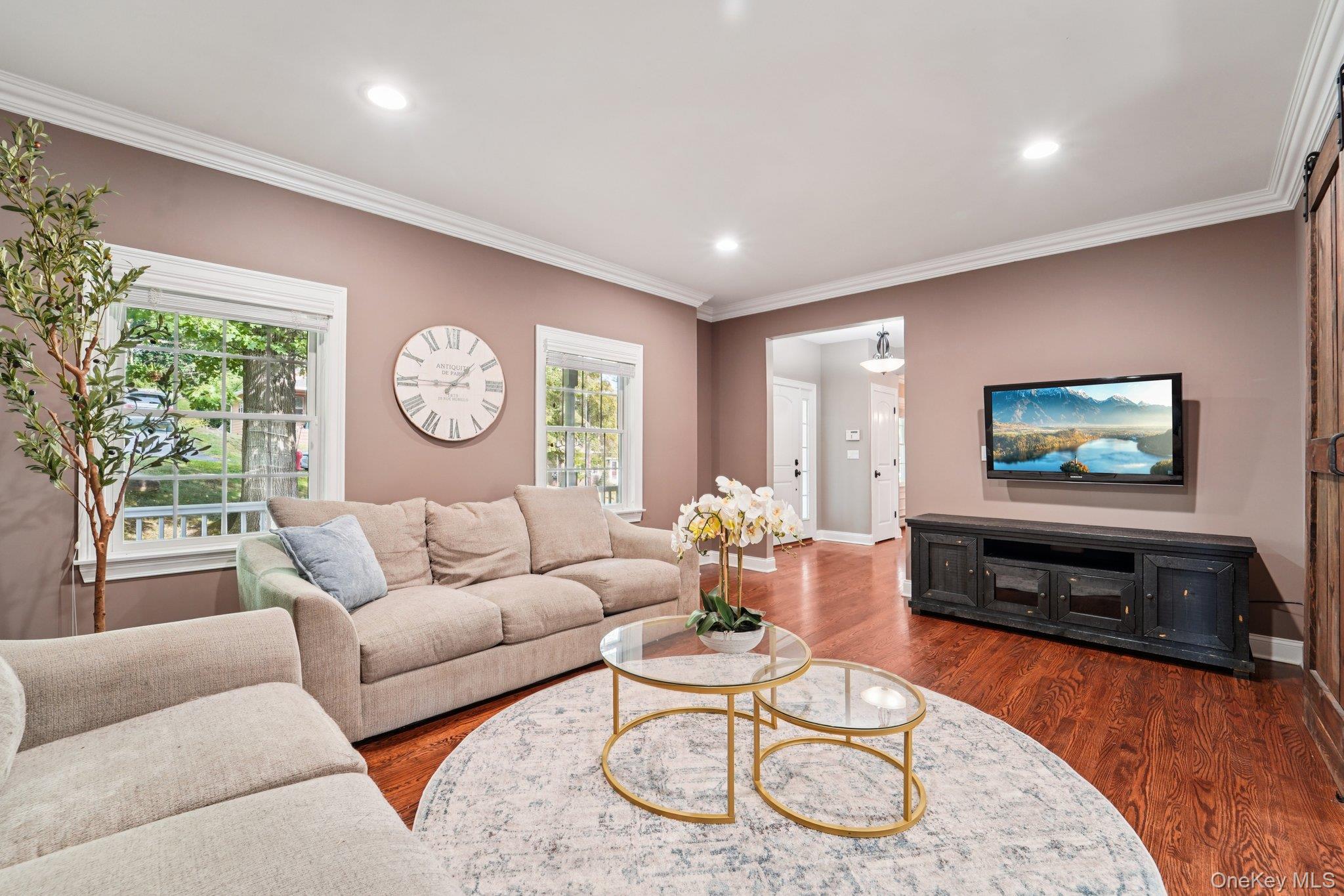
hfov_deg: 104.3
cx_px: 672
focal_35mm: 14
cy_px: 448
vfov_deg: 81.2
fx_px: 523
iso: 400
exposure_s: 1/6
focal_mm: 14
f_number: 9
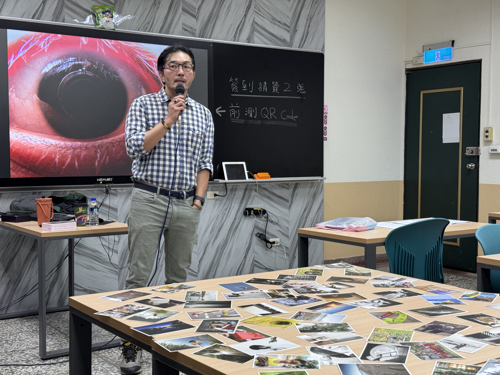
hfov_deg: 39.7
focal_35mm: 48
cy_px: 188
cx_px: 250
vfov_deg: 30.3
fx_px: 693
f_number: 1.78
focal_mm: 6.76
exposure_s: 1/60
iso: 80
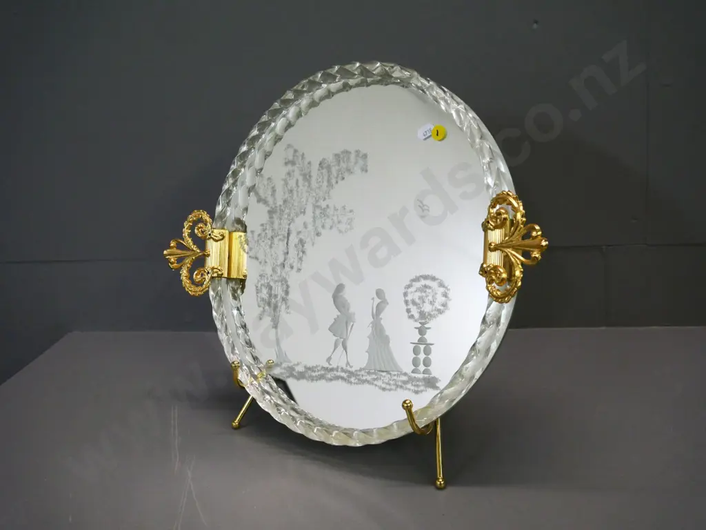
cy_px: 265
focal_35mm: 40
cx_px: 353
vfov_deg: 36.0
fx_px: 816
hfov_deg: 46.8
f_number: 5.6
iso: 3200
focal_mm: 20
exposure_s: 1/250
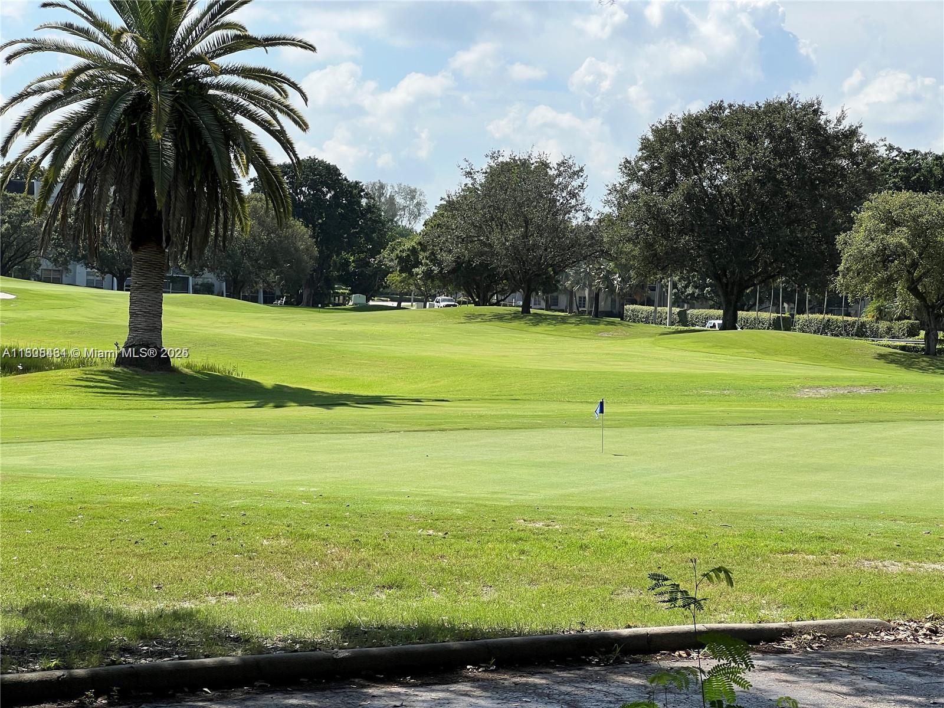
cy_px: 354
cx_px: 472
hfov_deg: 25.3
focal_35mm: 77
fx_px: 2100
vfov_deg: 19.1
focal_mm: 9
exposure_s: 1/1130
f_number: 2.8
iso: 32
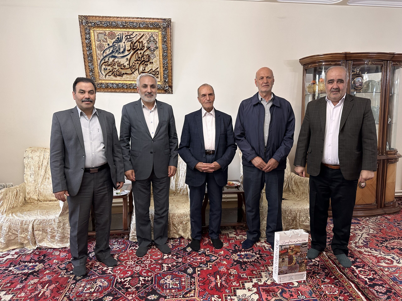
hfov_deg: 71.6
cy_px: 150
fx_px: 279
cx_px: 201
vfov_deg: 56.8
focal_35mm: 24
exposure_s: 1/50
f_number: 1.78
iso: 200
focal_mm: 6.86
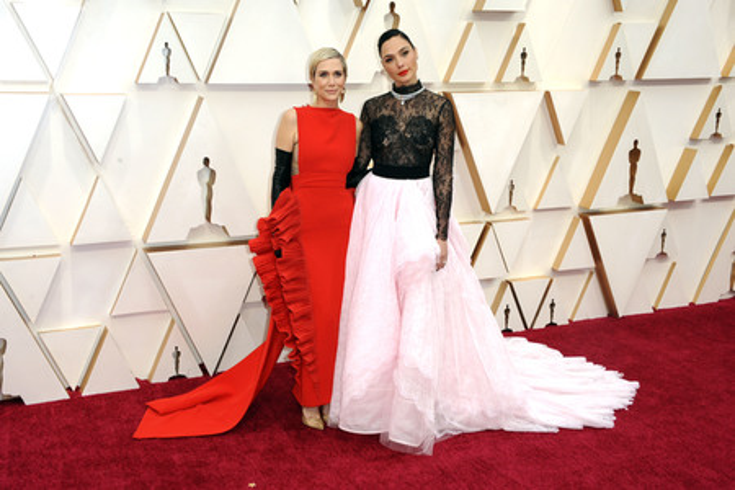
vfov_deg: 30.5
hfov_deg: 44.5
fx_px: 898
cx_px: 368
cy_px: 245
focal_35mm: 44
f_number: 8
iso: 1250
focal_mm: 44
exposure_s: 1/250
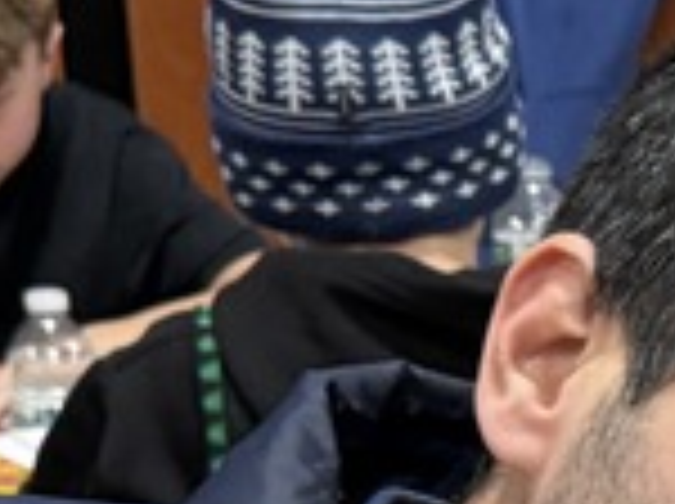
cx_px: 1170
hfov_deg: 11.3
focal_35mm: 164
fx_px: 3193
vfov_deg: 8.7
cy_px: 855
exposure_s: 1/60
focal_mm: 6.76
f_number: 1.78
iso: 250
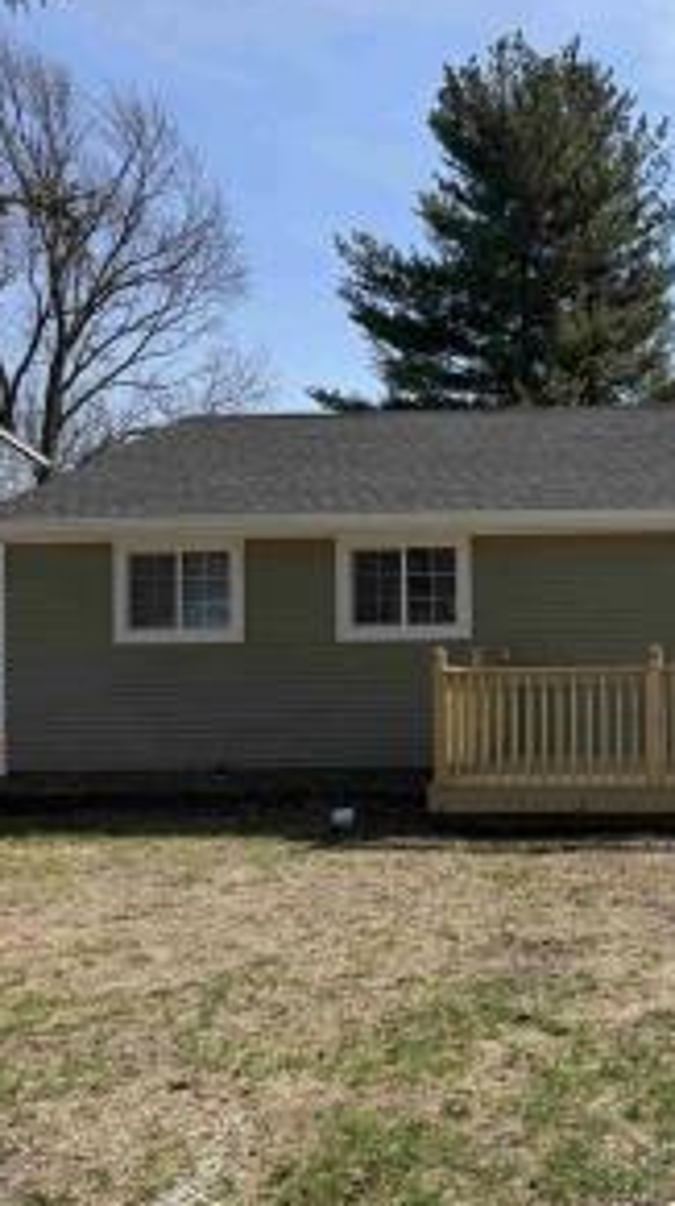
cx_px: 675
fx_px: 1149
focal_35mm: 36
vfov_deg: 55.3
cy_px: 601
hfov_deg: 30.4
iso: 80
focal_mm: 6.76
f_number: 1.78
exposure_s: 1/4673
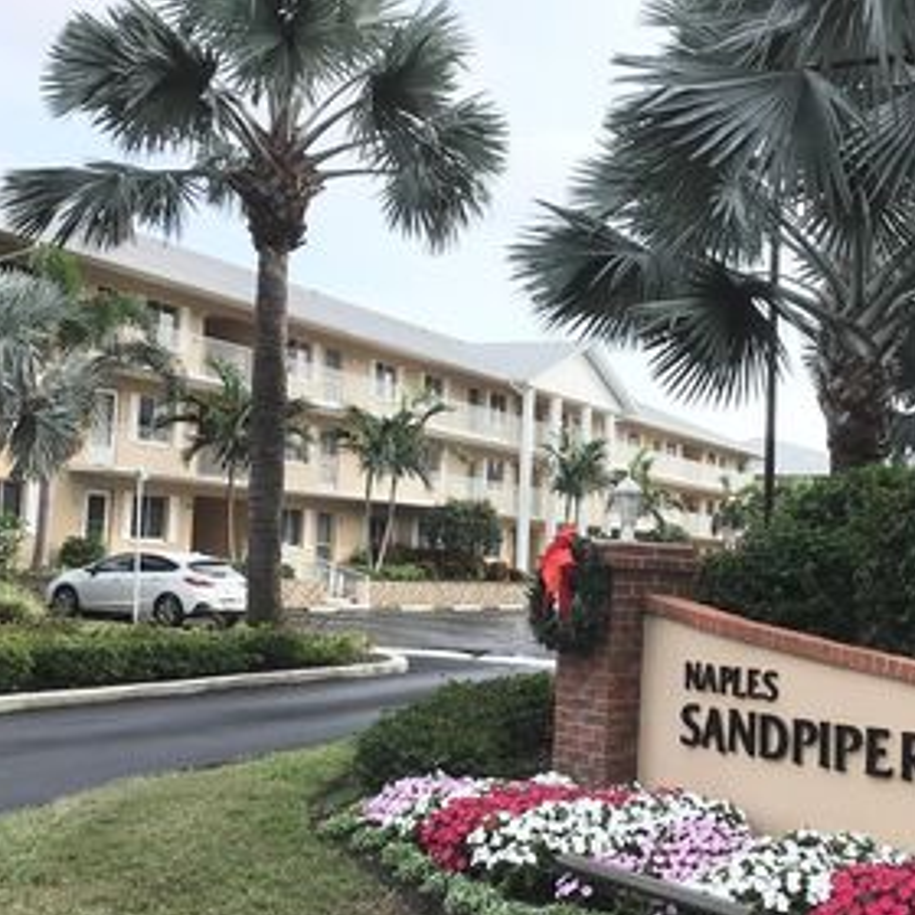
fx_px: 1465
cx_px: 621
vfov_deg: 34.7
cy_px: 449
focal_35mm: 49
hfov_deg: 34.3
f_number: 2.4
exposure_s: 1/895
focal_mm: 3.3
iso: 25
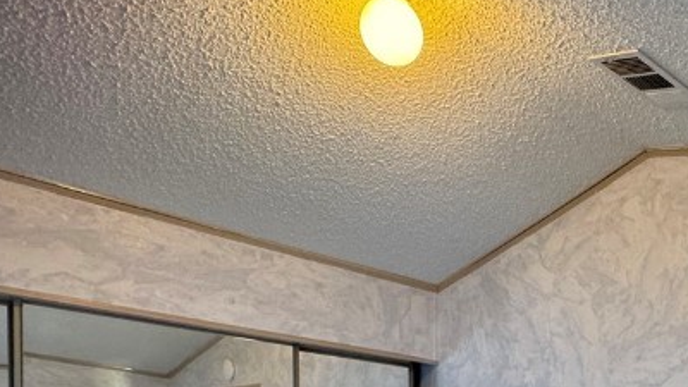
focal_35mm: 39
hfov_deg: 45.5
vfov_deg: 26.1
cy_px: 501
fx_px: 711
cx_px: 648
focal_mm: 2.22
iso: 250
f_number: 2.2
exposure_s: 1/60
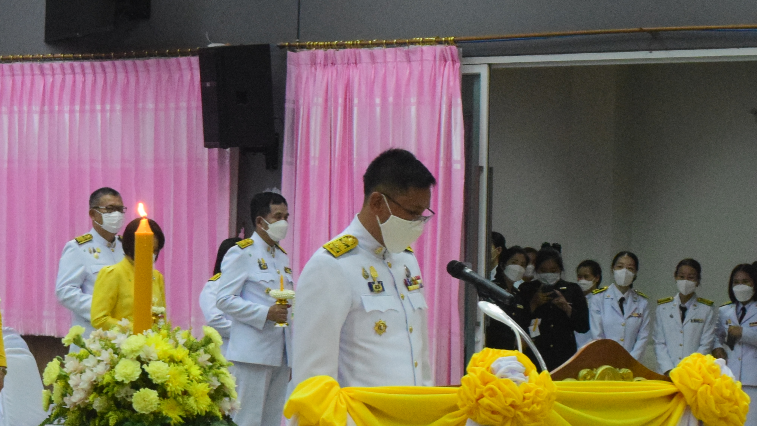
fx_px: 2810
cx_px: 52
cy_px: 272
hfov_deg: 15.1
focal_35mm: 140
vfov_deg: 8.7
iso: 4000
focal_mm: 40
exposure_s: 1/125
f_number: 9
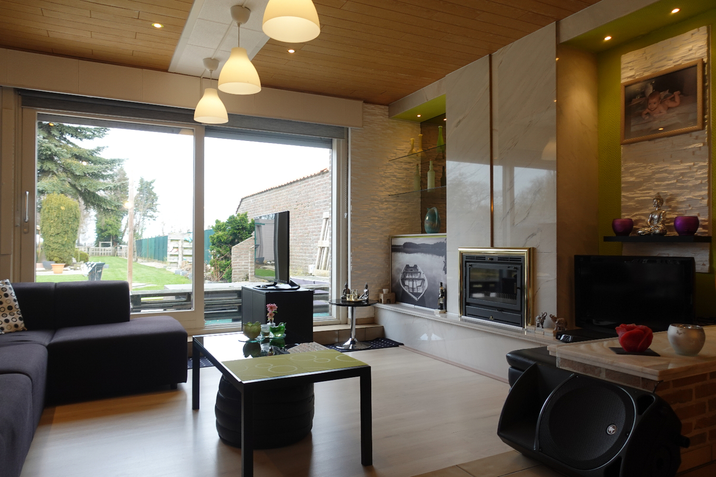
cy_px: 238
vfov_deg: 53.1
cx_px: 358
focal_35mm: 24
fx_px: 477
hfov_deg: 73.7
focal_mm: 8.8
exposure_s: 1/60
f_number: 2.8
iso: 125
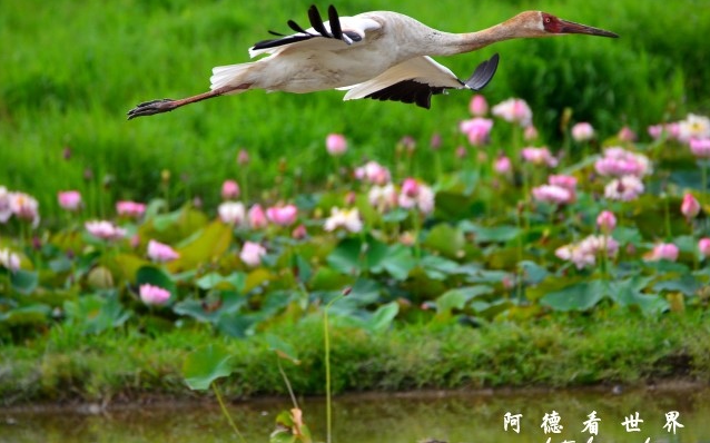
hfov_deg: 2.3
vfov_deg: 1.4
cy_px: 234
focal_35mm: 919
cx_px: 355
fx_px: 17773
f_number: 6.3
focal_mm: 600
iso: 1000
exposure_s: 1/1250
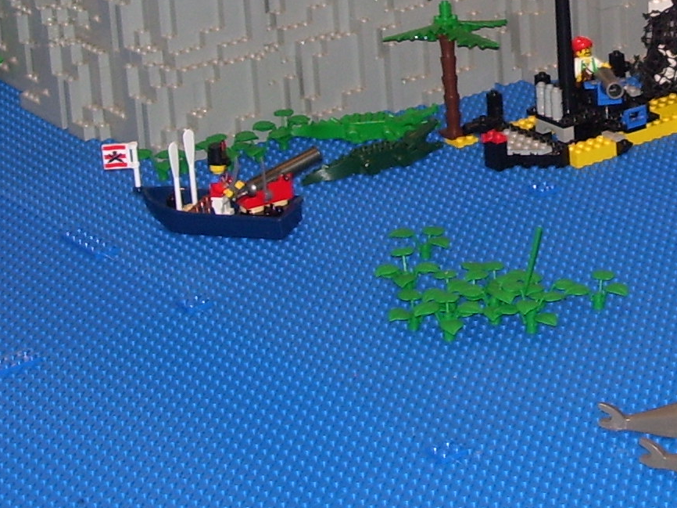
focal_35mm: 149
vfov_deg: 9.8
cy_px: -58
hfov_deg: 13.2
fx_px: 2913
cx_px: 585
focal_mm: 9.4
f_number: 3.4
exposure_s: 1/60
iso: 80
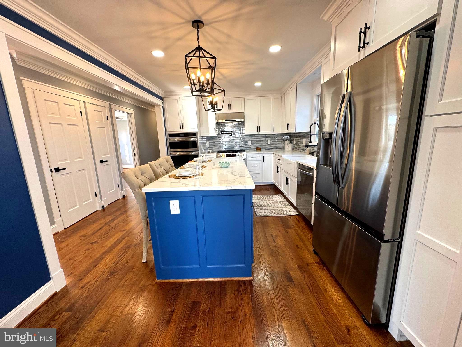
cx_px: 231
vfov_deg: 85.7
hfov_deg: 102.1
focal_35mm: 14
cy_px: 174
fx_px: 187
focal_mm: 2.22
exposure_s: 1/99
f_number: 2.2
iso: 80
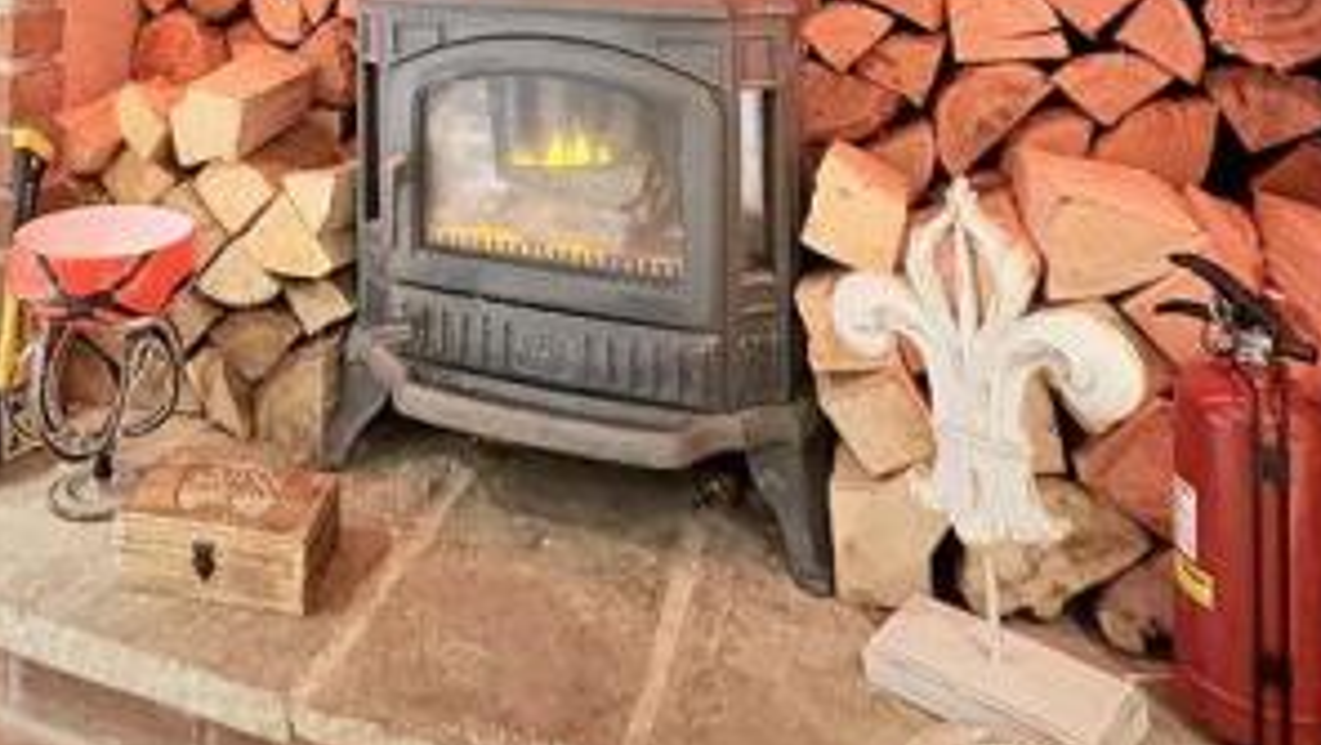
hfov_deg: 63.3
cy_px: -87
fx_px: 1052
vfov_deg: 33.6
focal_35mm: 30
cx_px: 493
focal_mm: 2.22
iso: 1000
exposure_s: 1/33
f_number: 2.2
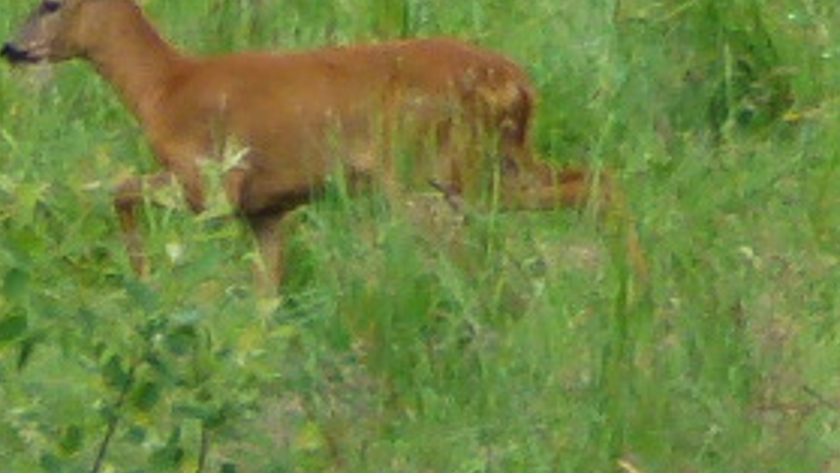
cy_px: -39
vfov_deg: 0.5
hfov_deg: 1.0
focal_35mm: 2221
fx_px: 49474
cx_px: 175
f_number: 5.9
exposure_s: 1/125
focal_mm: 68.8
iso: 125
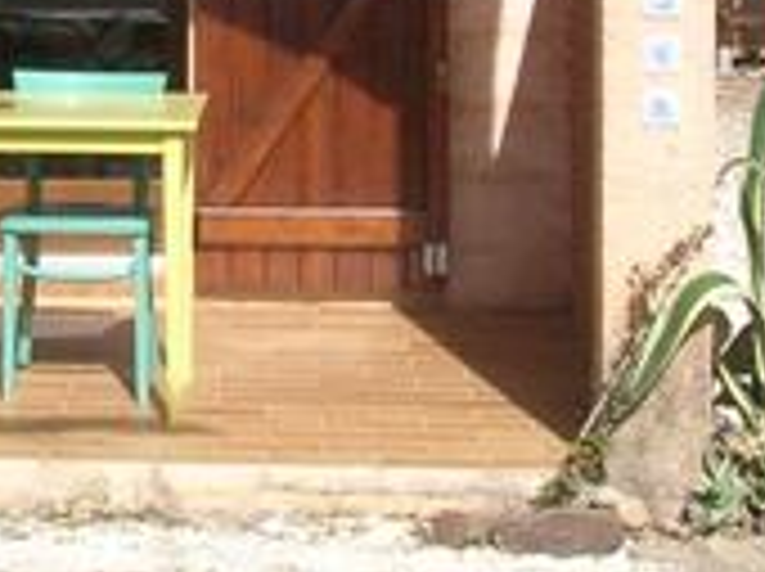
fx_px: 2825
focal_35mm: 128
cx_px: 32
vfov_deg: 11.2
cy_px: -214
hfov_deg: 15.2
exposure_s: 1/395
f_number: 4.9
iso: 71
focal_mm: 5.7
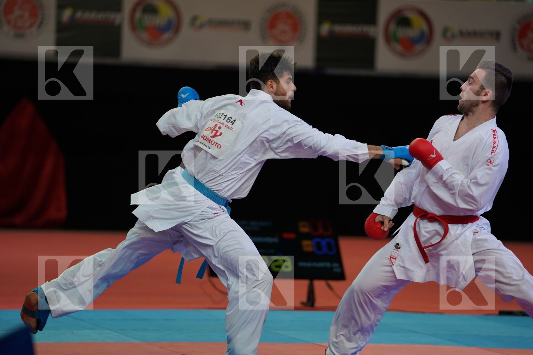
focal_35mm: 176
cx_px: 266
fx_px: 2606
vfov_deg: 7.8
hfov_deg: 11.7
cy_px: 178
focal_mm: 176
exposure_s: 1/1000
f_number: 2.8
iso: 640
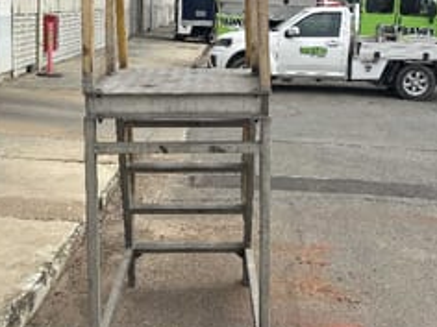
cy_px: 108
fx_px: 694
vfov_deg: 26.4
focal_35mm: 55
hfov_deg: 34.9
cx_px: 202
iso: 50
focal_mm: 5.7
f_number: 1.5
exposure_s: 1/2915
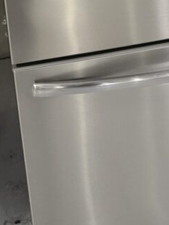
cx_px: 165
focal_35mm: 81
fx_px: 527
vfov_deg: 21.4
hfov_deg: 17.8
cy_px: -81
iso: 320
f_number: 1.78
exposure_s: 1/60
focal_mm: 6.76
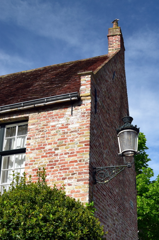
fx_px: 179
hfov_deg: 47.8
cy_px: 120
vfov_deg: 67.5
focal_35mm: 27
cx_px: 80
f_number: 9
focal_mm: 18
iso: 125
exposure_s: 1/100
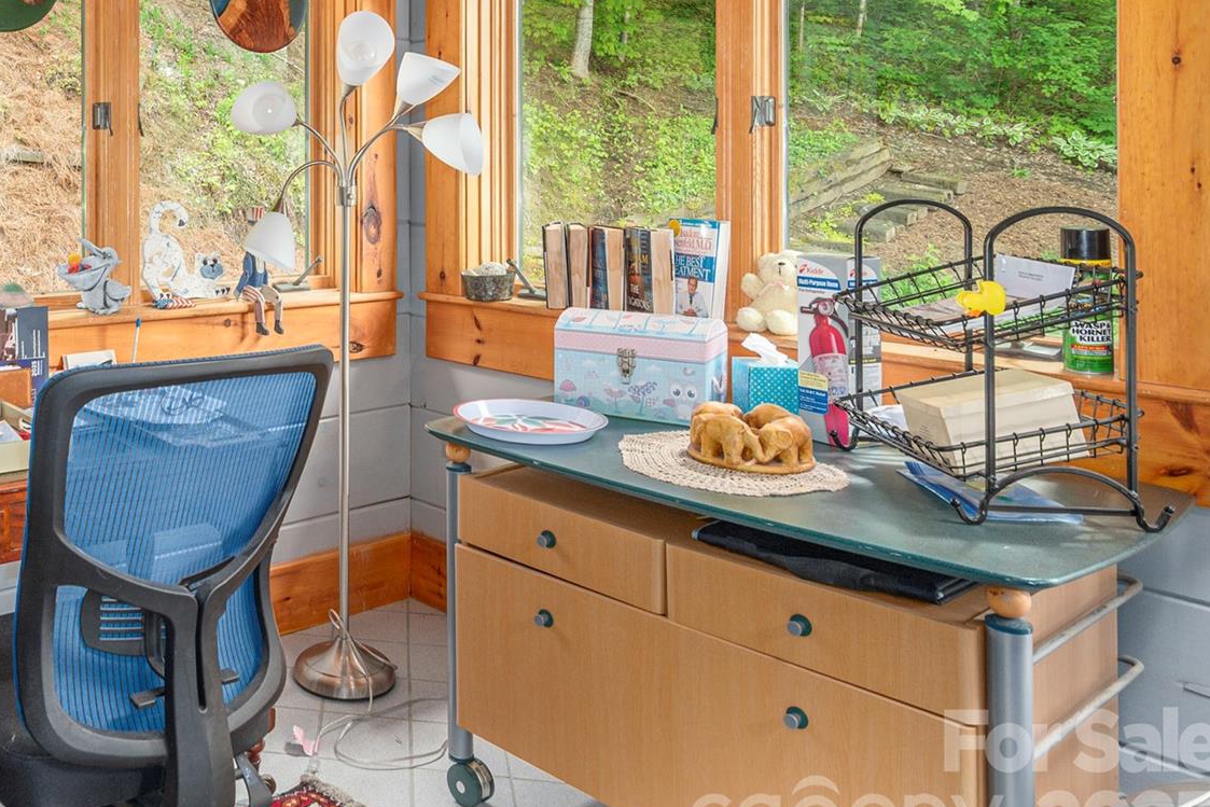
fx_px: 1042
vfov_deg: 40.8
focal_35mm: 31
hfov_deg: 54.9
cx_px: 196
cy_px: 177
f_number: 7.1
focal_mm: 17
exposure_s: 1/30
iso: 320
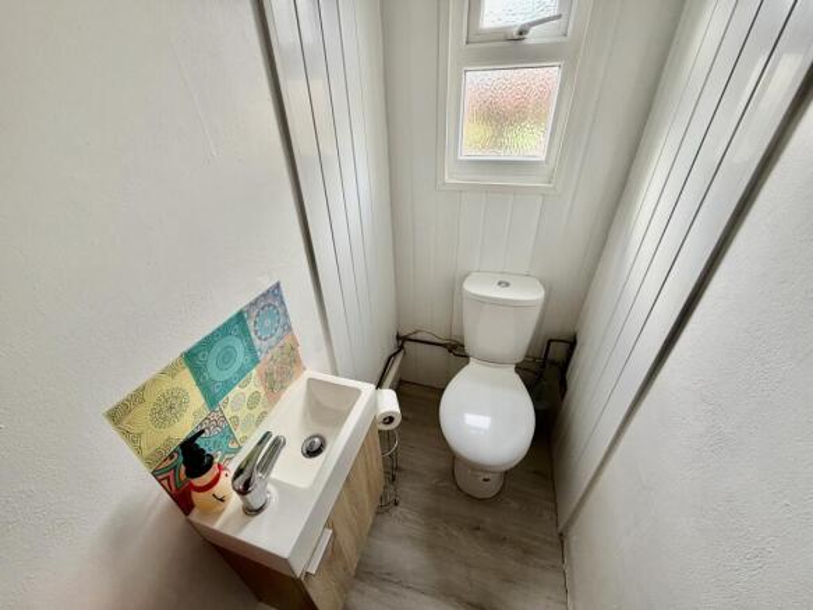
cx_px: 406
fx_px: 329
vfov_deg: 85.7
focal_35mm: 14
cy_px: 305
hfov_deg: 102.1
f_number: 2.2
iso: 250
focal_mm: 2.22
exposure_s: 1/121
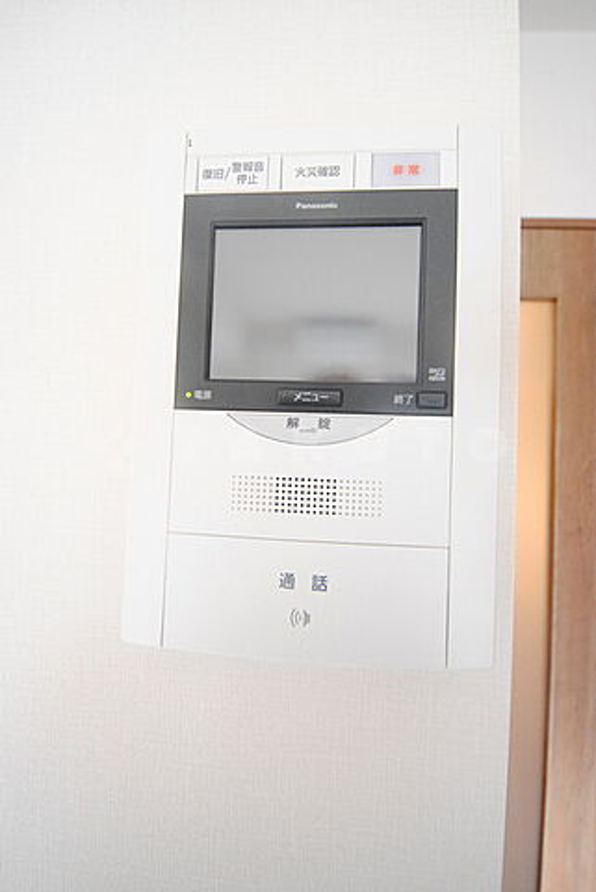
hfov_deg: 83.4
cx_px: 298
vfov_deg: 106.2
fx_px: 335
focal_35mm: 14
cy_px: 446
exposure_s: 1/20
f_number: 4.5
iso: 1600
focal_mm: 9
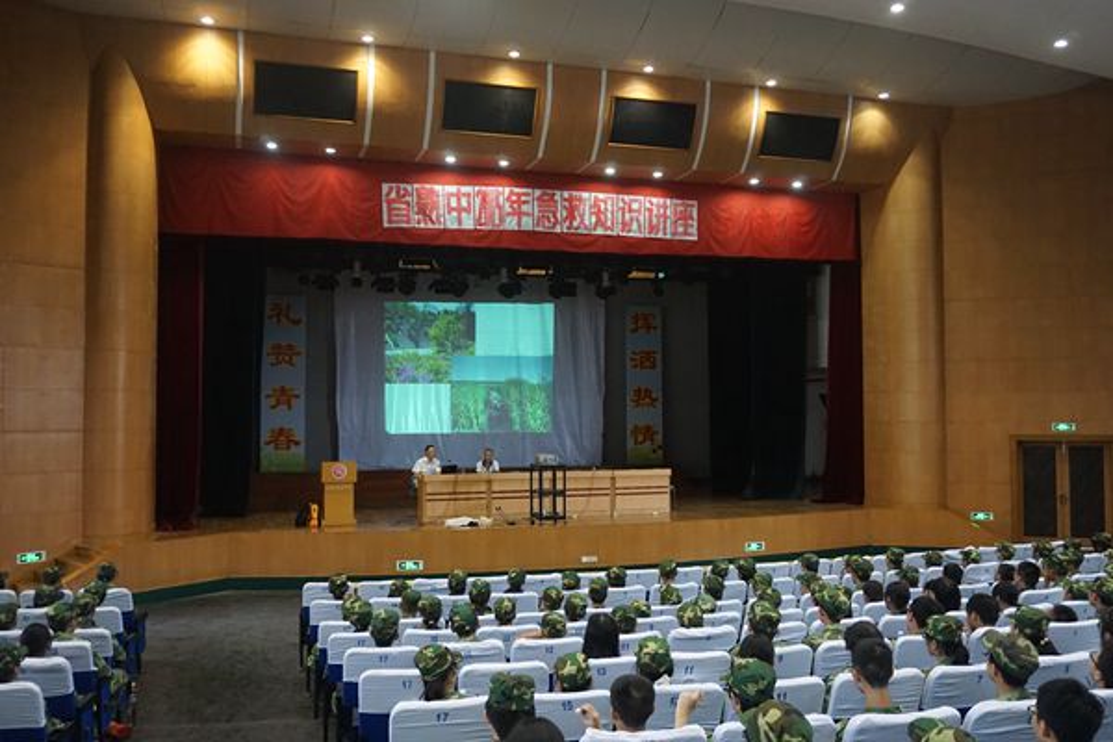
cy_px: 371
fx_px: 1020
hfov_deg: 57.2
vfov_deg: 40.0
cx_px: 556
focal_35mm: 33
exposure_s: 1/125
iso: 3200
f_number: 4
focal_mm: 22
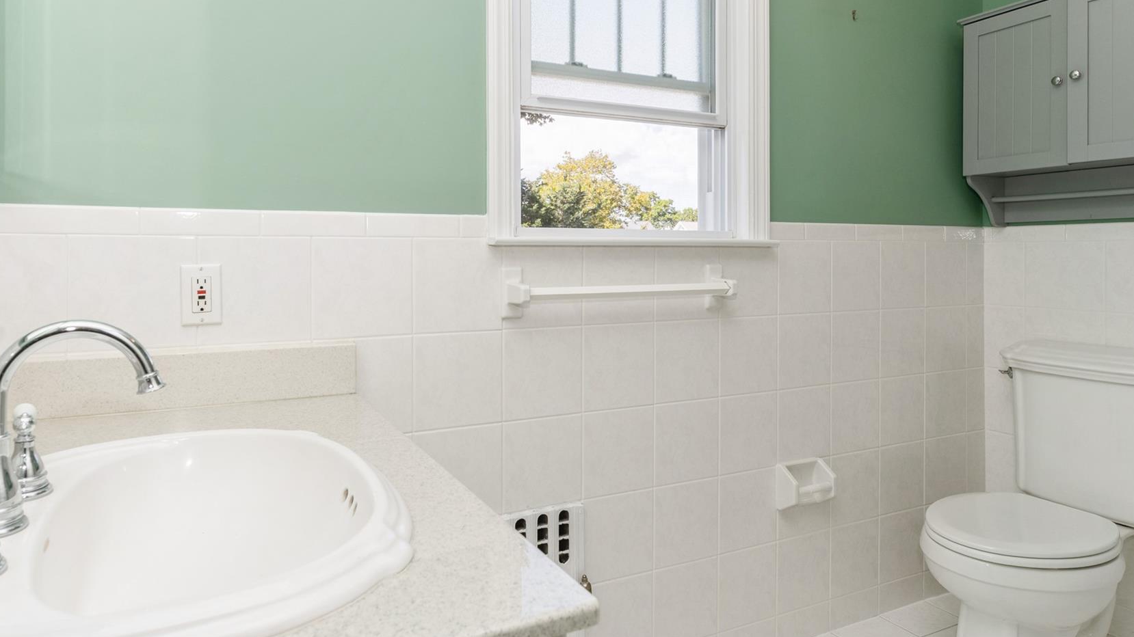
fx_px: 661
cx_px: 509
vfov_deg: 51.3
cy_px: 279
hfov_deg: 81.0
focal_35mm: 22
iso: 200
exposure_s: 1/80
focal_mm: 17
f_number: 8
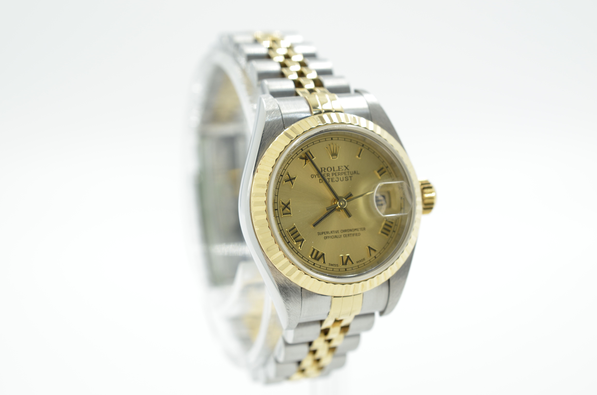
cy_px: 198
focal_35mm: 60
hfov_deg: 33.5
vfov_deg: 22.5
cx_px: 298
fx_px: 993
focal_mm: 40
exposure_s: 1/50
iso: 250
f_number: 8
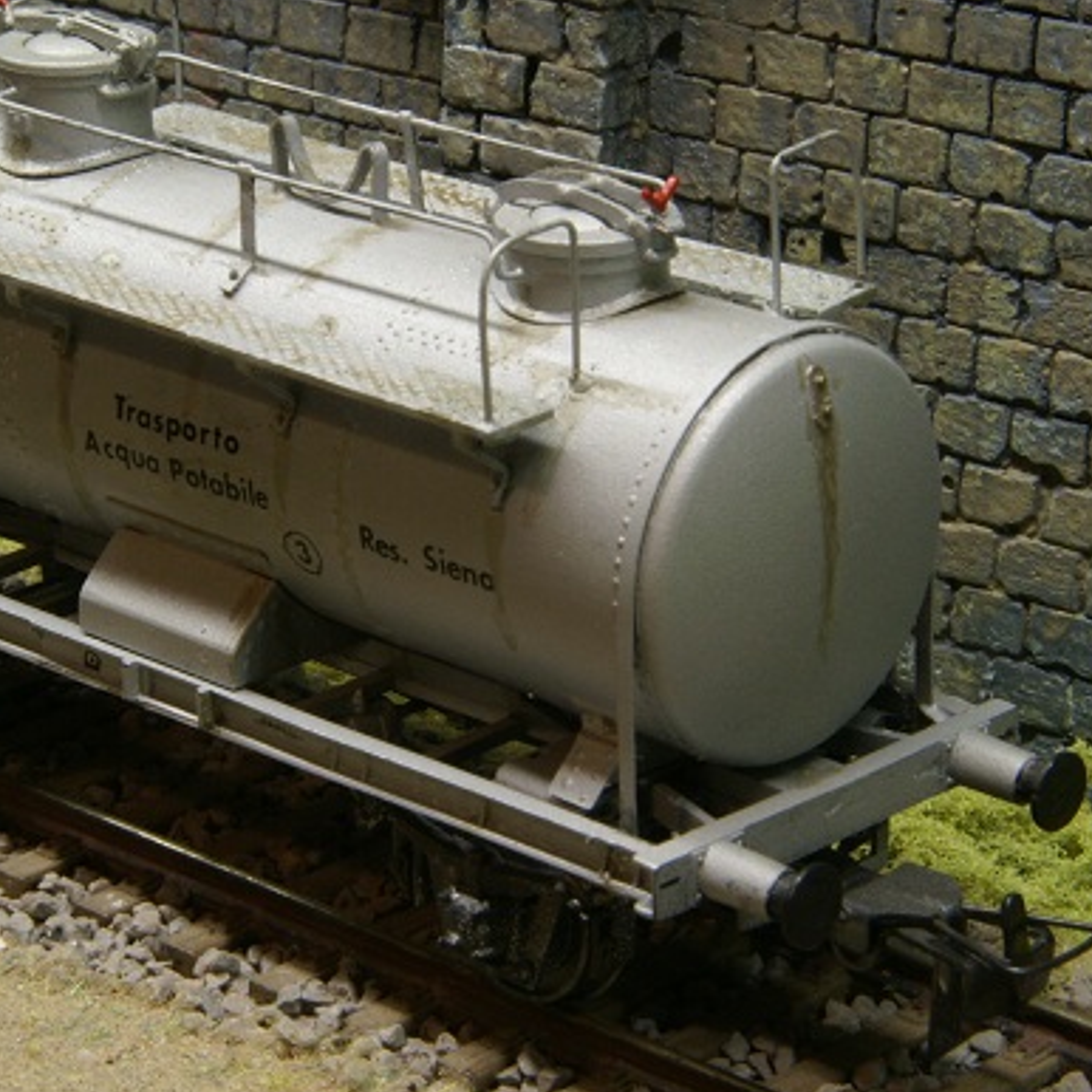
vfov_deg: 11.7
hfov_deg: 11.7
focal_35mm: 149
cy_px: 453
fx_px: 5318
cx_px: 405
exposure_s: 2
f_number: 32
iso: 200
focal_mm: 60
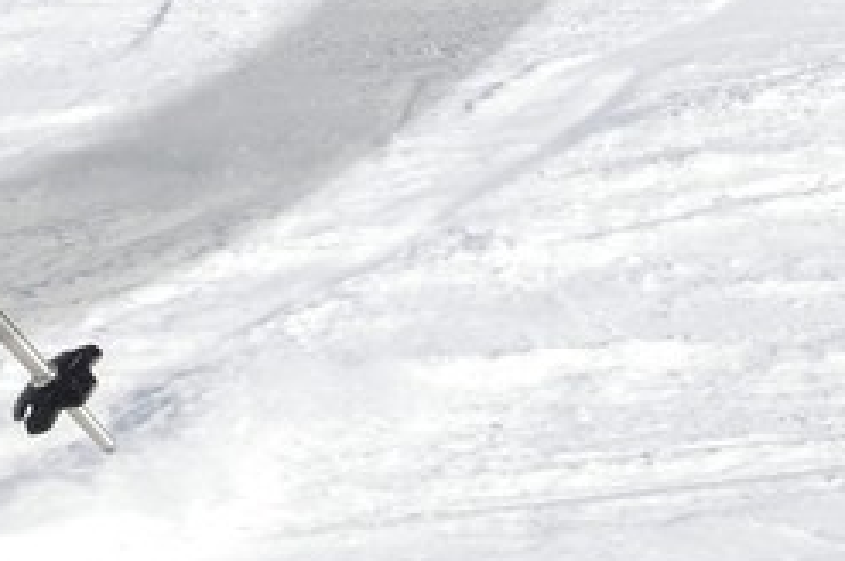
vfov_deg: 6.7
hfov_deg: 10.5
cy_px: -1016
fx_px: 4407
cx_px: -455
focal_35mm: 188
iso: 200
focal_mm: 29
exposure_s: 1/800
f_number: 10
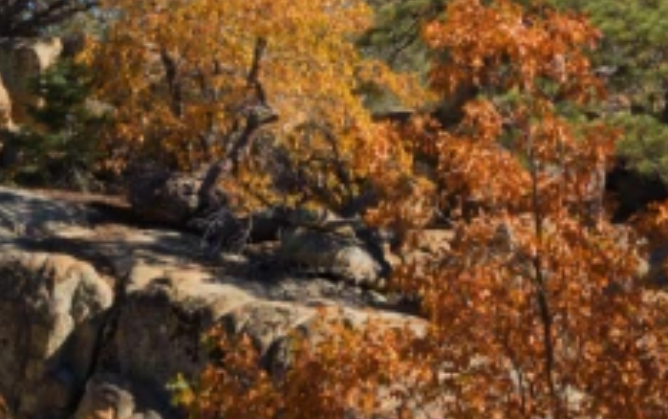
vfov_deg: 6.6
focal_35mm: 197
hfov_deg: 10.6
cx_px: 378
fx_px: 3589
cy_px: -254
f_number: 1.2
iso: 125
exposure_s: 1/6400
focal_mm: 27
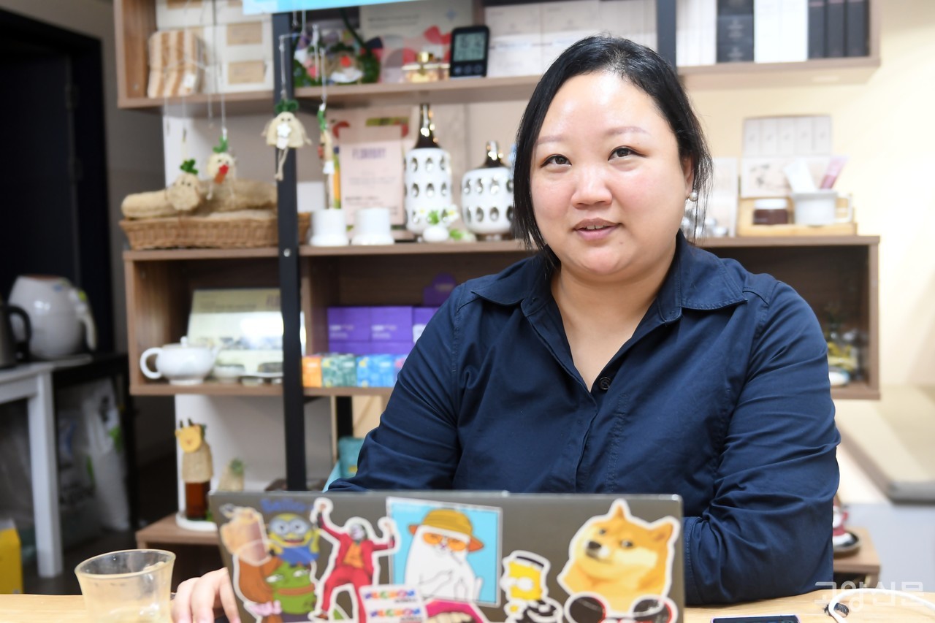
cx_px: 468
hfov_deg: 45.4
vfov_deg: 31.2
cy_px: 312
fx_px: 1117
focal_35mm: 43
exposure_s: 1/125
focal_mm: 29
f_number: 2.8
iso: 1000
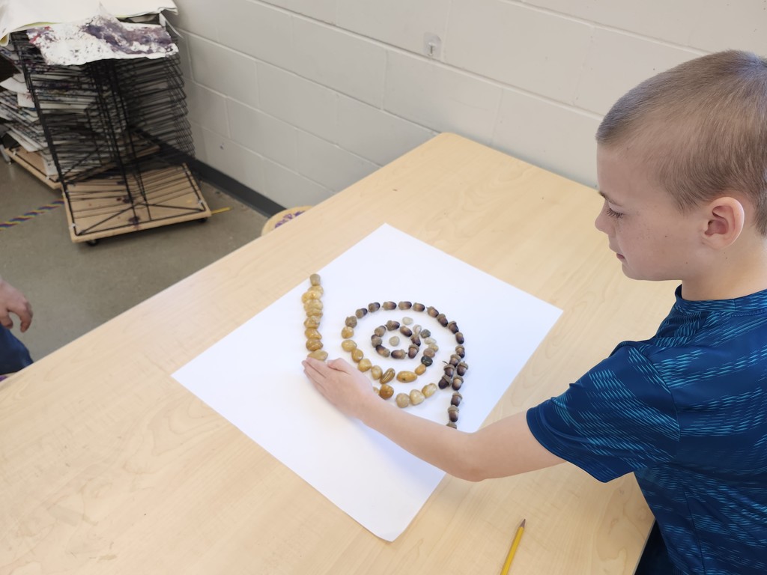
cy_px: 288
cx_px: 384
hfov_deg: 73.9
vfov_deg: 58.9
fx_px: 510
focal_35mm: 23
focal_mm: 5.54
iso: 160
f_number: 1.8
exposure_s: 1/120
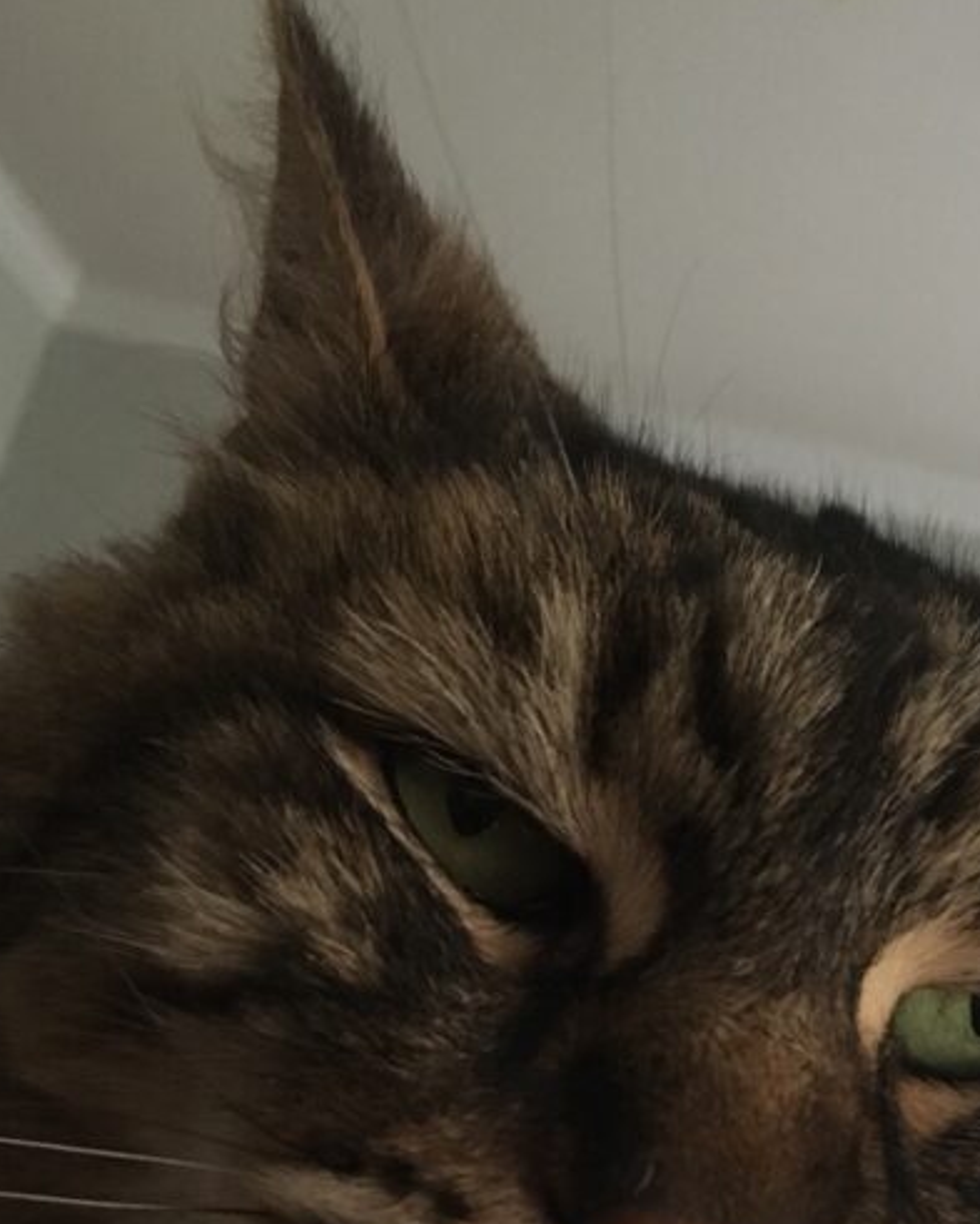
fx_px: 2138
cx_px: 678
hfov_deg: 25.6
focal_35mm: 59
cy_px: 1052
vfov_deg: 30.8
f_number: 2.2
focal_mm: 4.15
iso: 250
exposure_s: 1/15
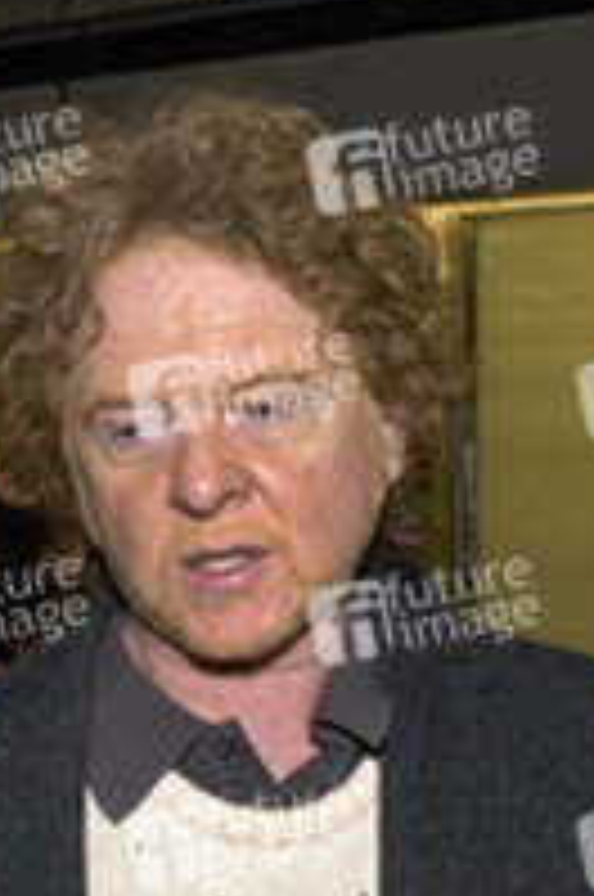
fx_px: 1515
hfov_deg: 22.2
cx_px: 297
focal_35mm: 61
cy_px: 500
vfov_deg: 32.9
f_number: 5
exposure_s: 1/100
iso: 500
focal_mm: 18
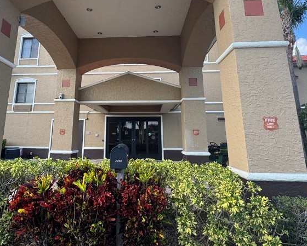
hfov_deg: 67.7
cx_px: 128
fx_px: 227
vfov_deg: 55.6
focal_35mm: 25
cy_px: 82
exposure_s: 1/264
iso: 40
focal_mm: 2.22
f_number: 2.2
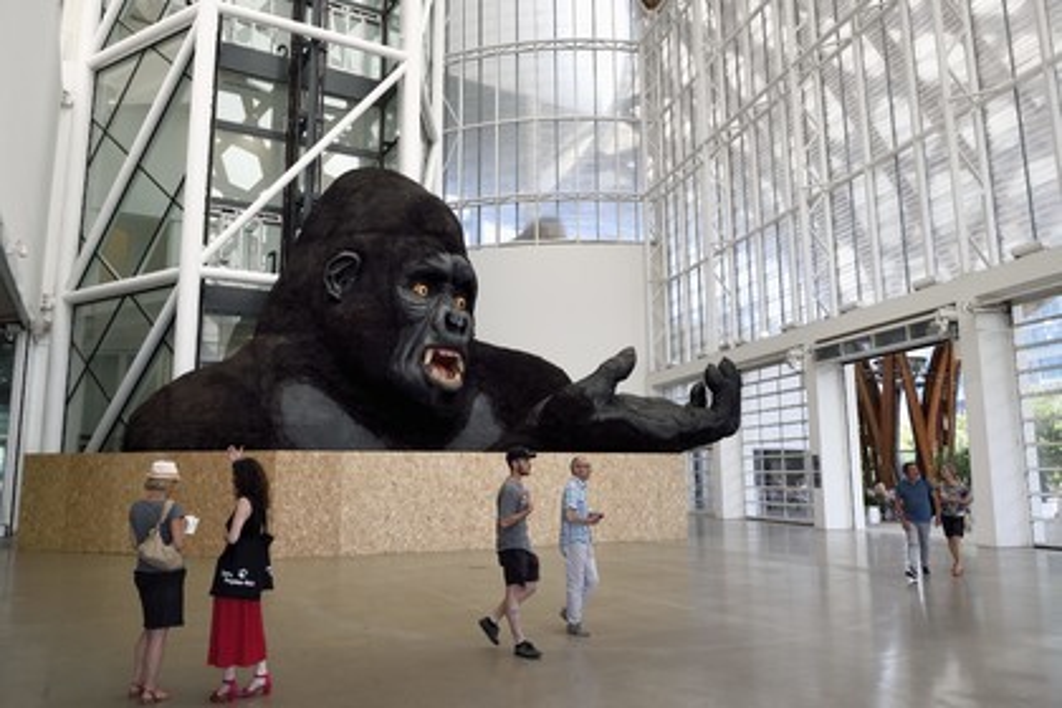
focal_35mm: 24
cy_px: 354
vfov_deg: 53.1
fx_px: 708
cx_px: 531
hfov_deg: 73.7
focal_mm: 24
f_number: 11
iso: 800
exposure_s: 1/200
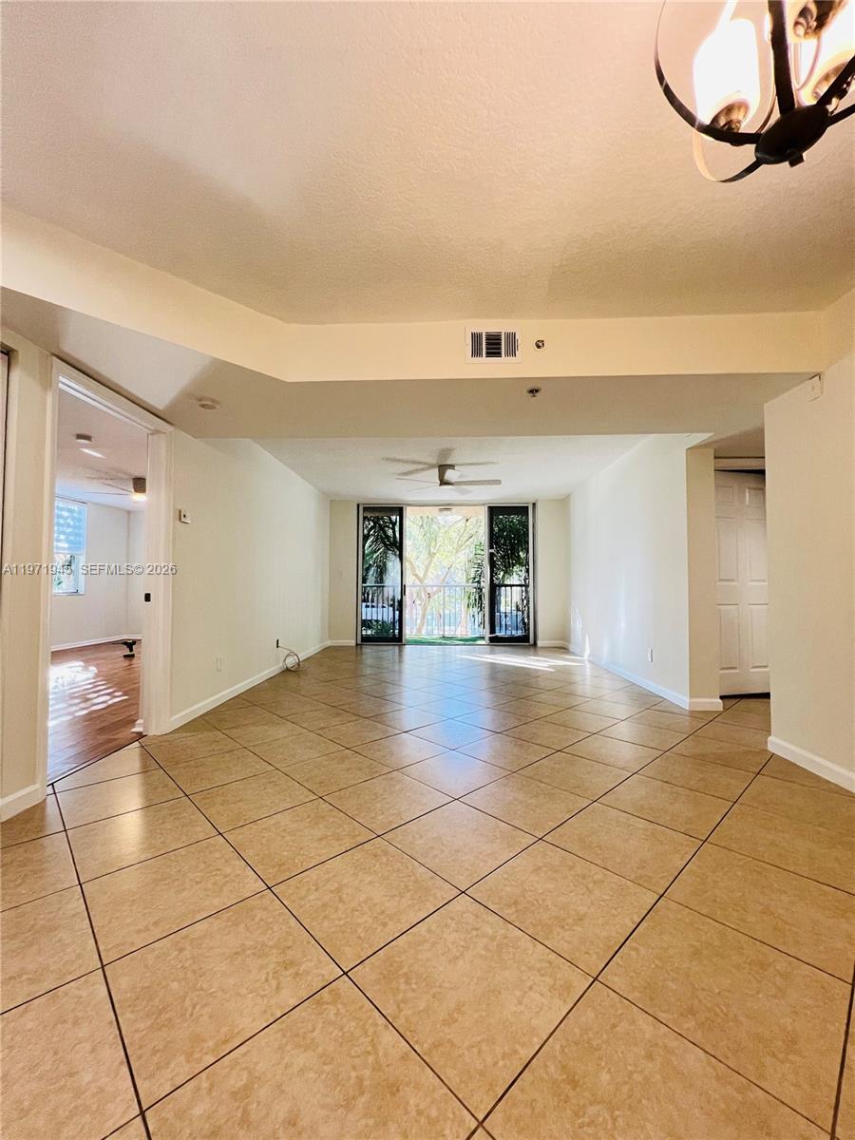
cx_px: 428
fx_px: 428
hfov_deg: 89.9
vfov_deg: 106.2
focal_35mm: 13
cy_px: 570
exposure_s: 1/120
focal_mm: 1.57
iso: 250
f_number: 1.8
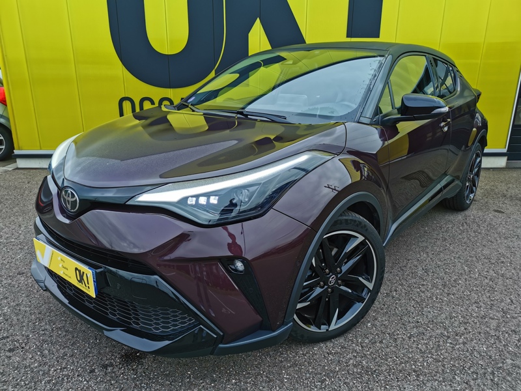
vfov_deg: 51.4
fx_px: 406
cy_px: 196
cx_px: 260
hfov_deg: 65.3
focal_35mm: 27
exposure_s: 1/400
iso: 50
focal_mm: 5.58
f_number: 1.8
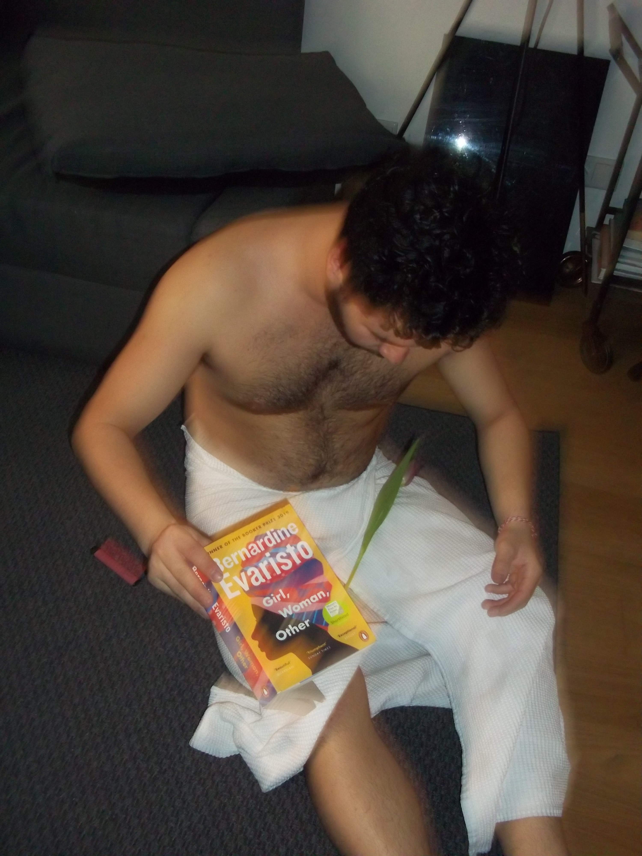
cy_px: 428
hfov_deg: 39.7
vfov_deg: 51.4
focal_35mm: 36
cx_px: 321
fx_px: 890
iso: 320
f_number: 3.1
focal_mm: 6.5
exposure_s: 1/30
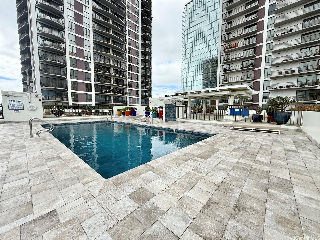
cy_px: 120
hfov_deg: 102.1
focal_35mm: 14
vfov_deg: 85.7
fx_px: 129
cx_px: 160
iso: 50
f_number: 2.2
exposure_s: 1/1848
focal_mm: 2.22
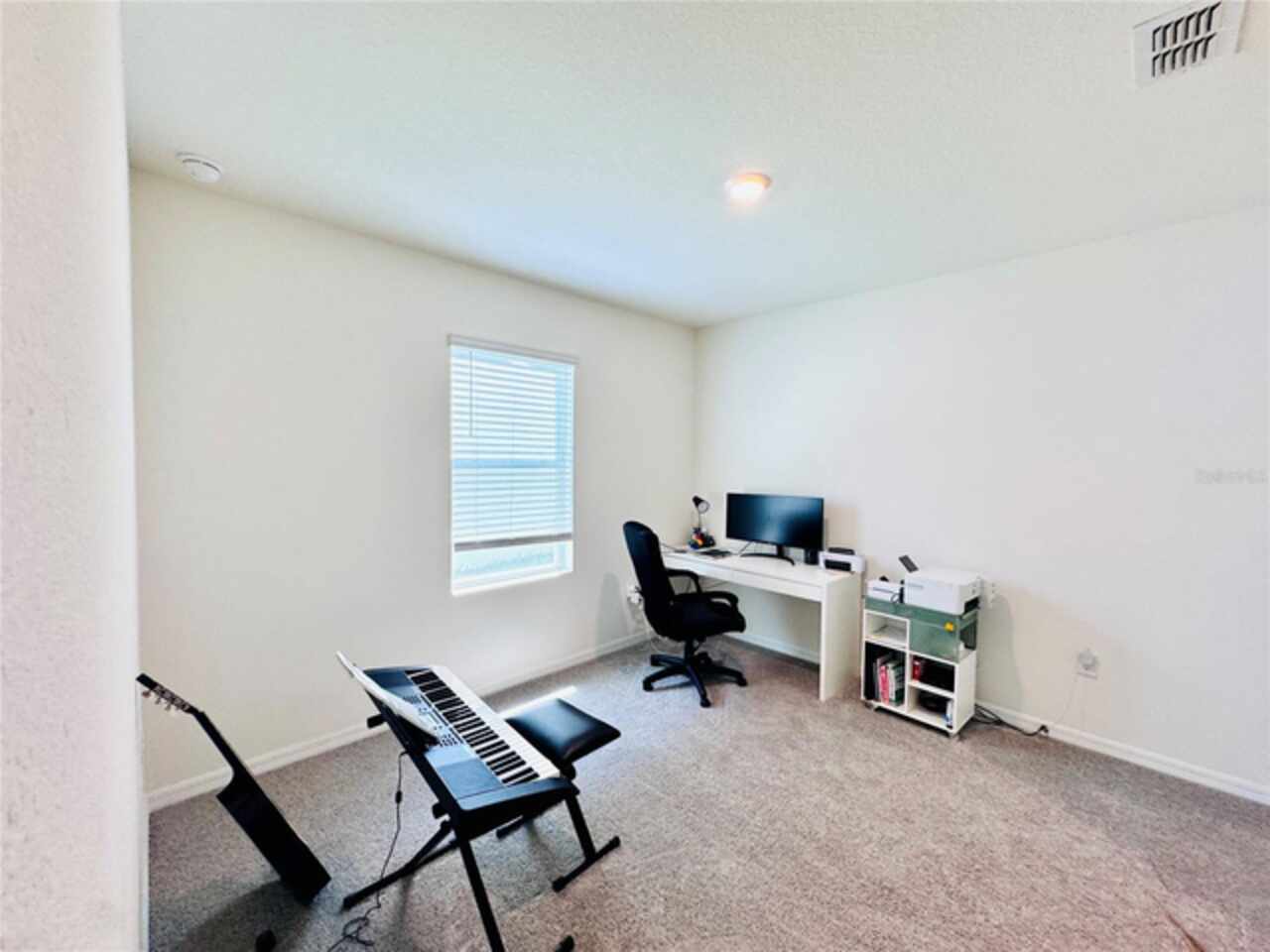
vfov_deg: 85.7
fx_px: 514
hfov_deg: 102.1
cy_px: 476
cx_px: 635
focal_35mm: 14
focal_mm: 2.22
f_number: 2.2
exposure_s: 1/120
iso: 125
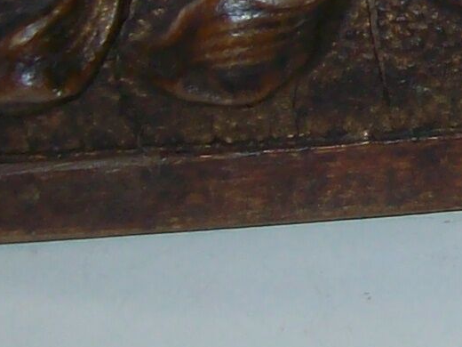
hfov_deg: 9.6
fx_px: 2629
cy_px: -157
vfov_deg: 7.4
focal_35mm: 197
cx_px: 830
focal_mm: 6
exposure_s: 1/64
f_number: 2.7
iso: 80
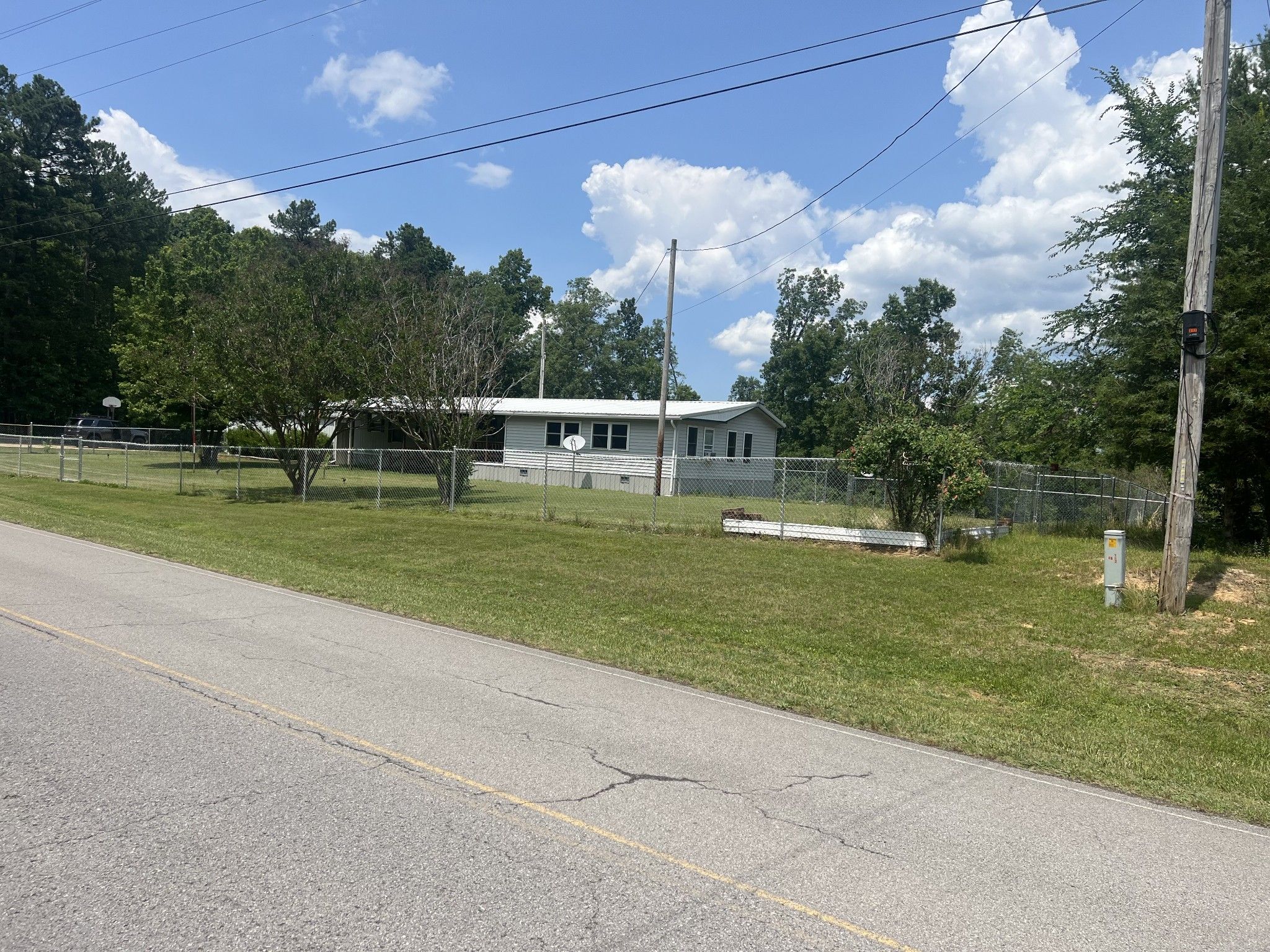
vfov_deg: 53.1
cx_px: 635
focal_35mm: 26
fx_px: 954
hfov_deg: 67.3
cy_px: 476
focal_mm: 5.7
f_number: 1.5
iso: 50
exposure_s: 1/6211
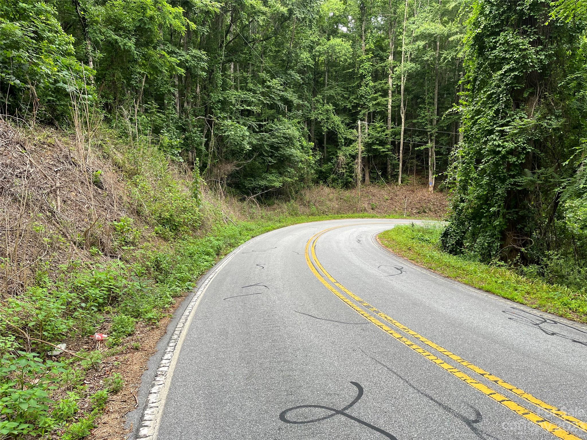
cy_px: 220
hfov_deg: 67.3
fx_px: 441
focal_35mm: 26
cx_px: 294
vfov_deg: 53.1
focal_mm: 5.1
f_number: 1.6
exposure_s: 1/122
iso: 40
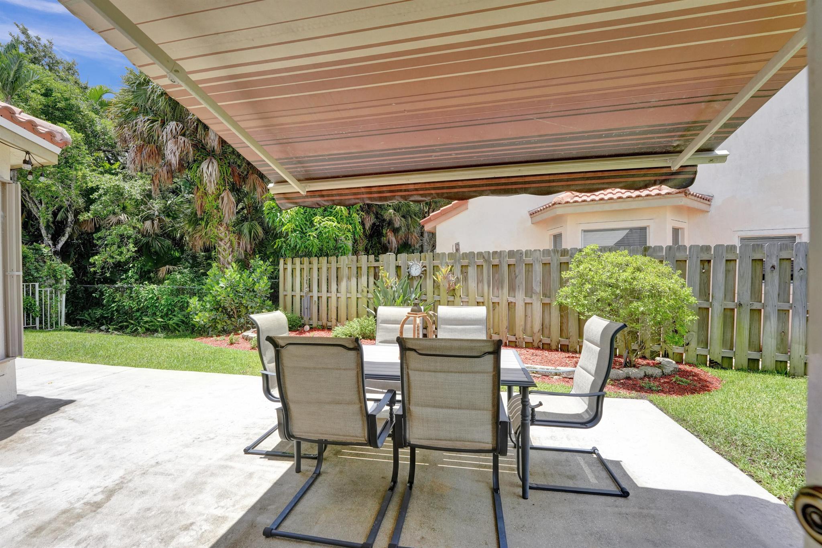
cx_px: 411
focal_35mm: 14
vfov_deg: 81.2
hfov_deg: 104.3
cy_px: 274
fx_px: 320
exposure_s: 1/5000
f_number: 7.1
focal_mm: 14
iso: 2500
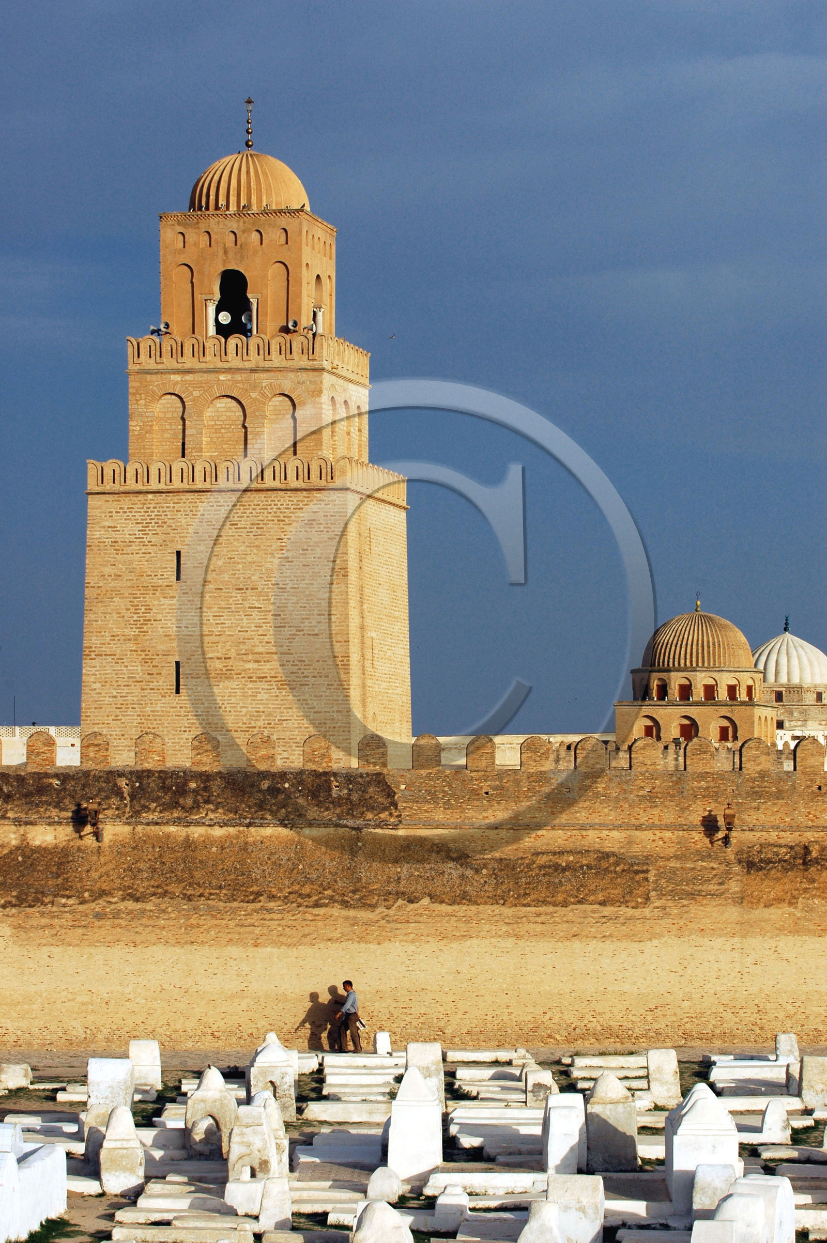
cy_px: 622
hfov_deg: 13.0
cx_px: 414
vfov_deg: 19.5
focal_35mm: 105
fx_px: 3624
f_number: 10
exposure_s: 1/400
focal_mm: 70
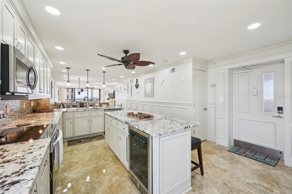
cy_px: 97
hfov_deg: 104.3
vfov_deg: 81.1
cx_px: 146
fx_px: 113
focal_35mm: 14
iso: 400
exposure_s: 1/50
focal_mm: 14
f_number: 8
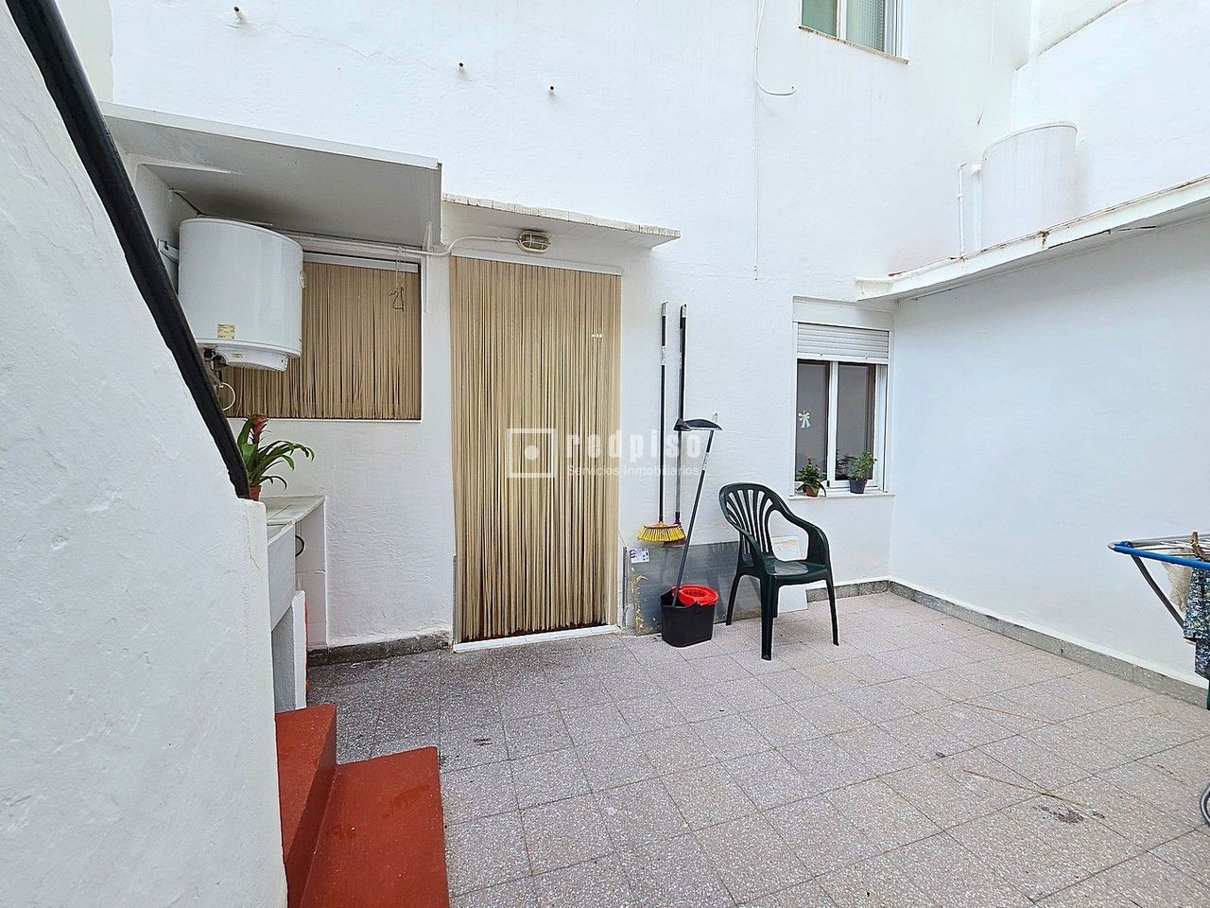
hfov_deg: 106.2
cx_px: 605
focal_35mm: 13
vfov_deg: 89.9
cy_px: 454
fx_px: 454
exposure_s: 1/100
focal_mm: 2.2
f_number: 2.2
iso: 50
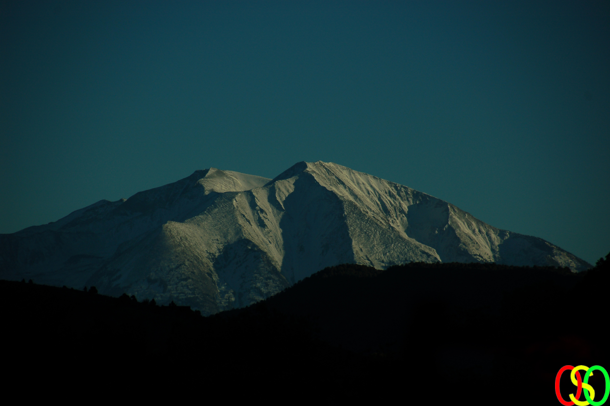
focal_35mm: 300
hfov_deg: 6.9
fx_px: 5079
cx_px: 305
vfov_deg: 4.6
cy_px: 203
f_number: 5.6
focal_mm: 200
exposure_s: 1/2500
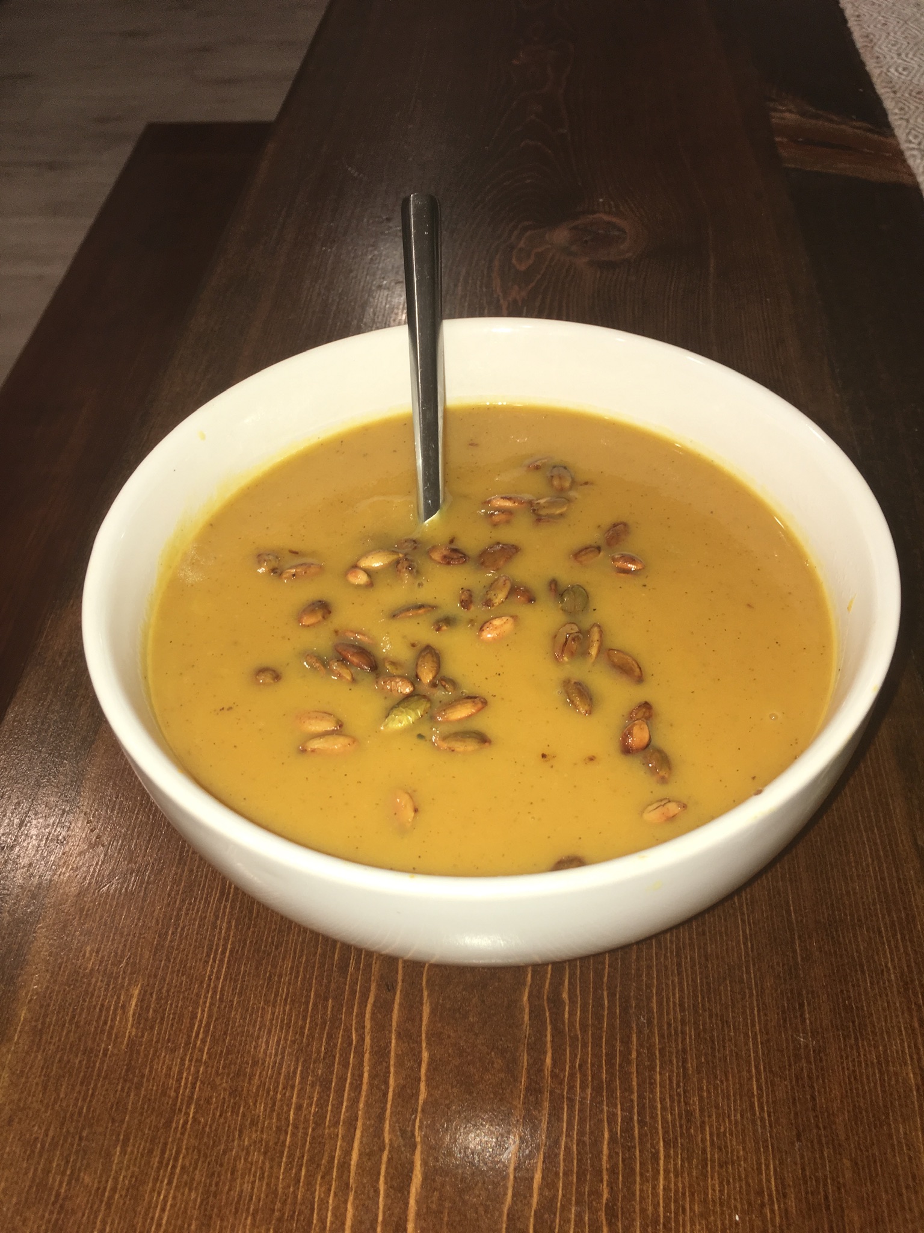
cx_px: 462
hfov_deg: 48.2
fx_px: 1032
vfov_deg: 61.7
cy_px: 616
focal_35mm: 29
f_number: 2.2
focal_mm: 4.15
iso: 25
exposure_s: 1/43
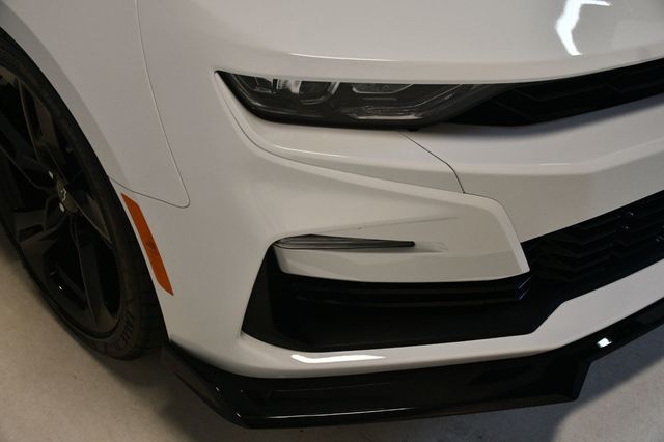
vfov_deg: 33.4
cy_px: 221
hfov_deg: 48.5
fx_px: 737
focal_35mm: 40
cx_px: 332
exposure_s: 1/200
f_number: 4
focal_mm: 27
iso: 800
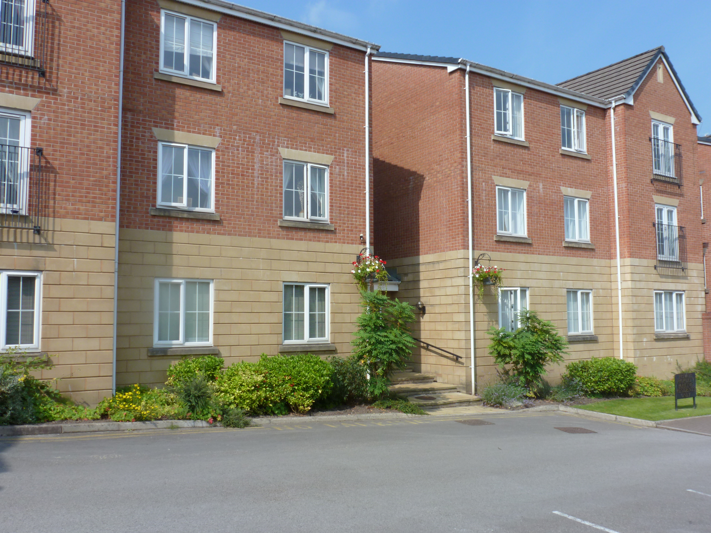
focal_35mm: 30
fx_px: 616
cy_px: 266
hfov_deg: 60.0
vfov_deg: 46.8
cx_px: 356
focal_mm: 5.4
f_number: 4.5
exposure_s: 1/500
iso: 100
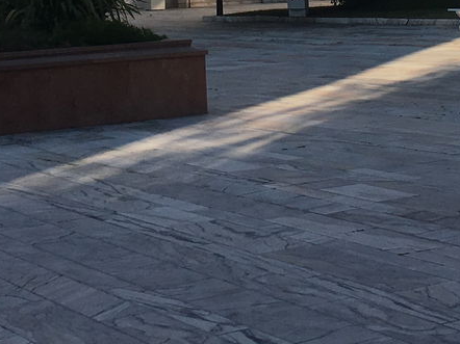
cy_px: -113
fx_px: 1395
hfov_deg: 18.7
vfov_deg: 13.5
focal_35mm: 105
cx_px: 237
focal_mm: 4.15
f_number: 2.2
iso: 25
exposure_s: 1/1399
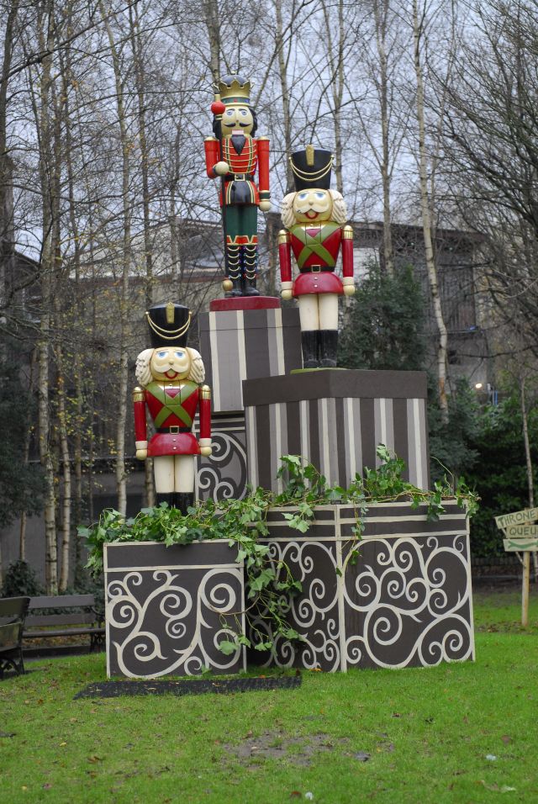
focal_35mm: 84
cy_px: 402
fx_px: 1877
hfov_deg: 16.3
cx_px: 269
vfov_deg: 24.2
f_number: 2.8
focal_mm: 56
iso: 500
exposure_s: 1/320
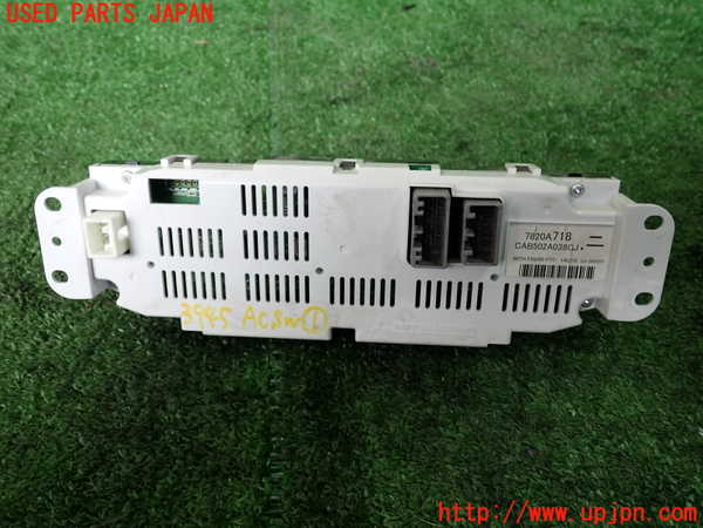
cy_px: 264
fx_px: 609
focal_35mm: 30
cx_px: 352
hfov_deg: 60.0
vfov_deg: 46.8
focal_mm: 5.4
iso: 200
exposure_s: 1/50
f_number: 2.3
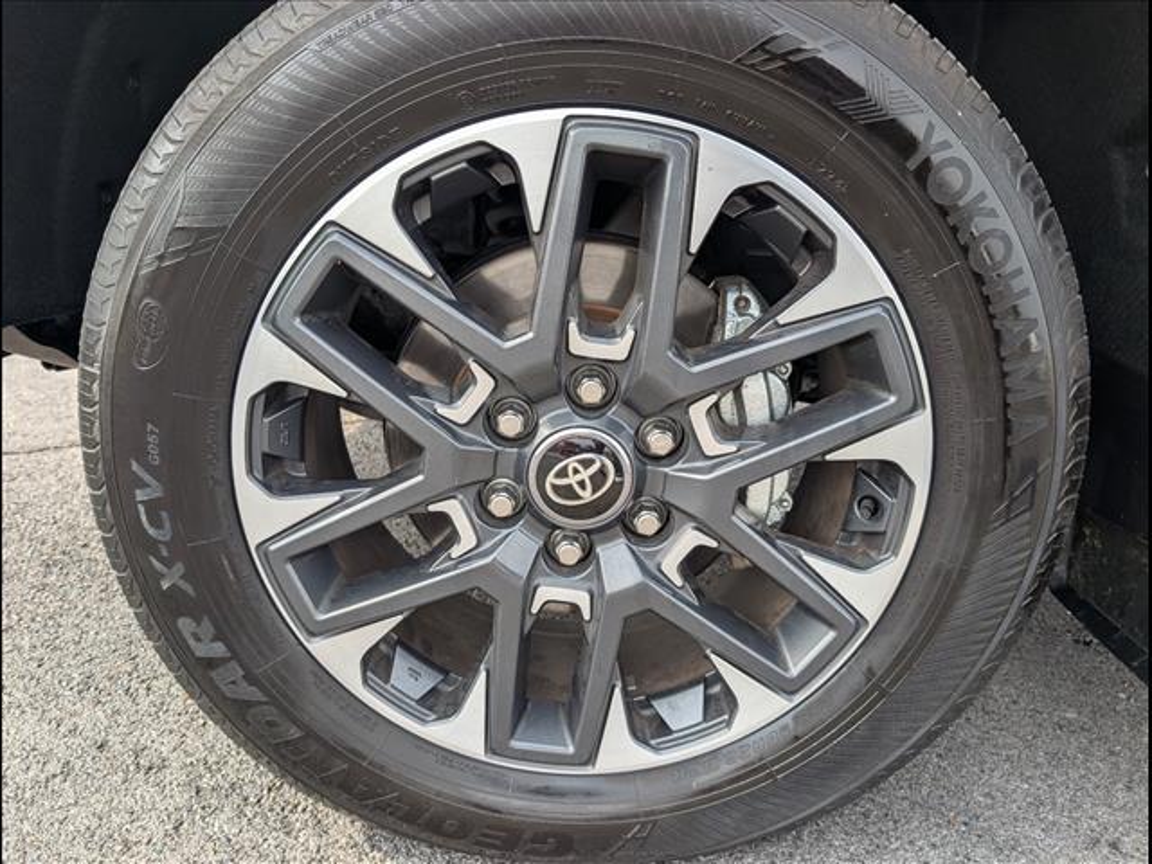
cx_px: 576
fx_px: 799
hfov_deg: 71.6
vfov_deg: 56.8
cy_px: 432
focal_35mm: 24
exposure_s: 1/286
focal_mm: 6.9
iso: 24
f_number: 1.68
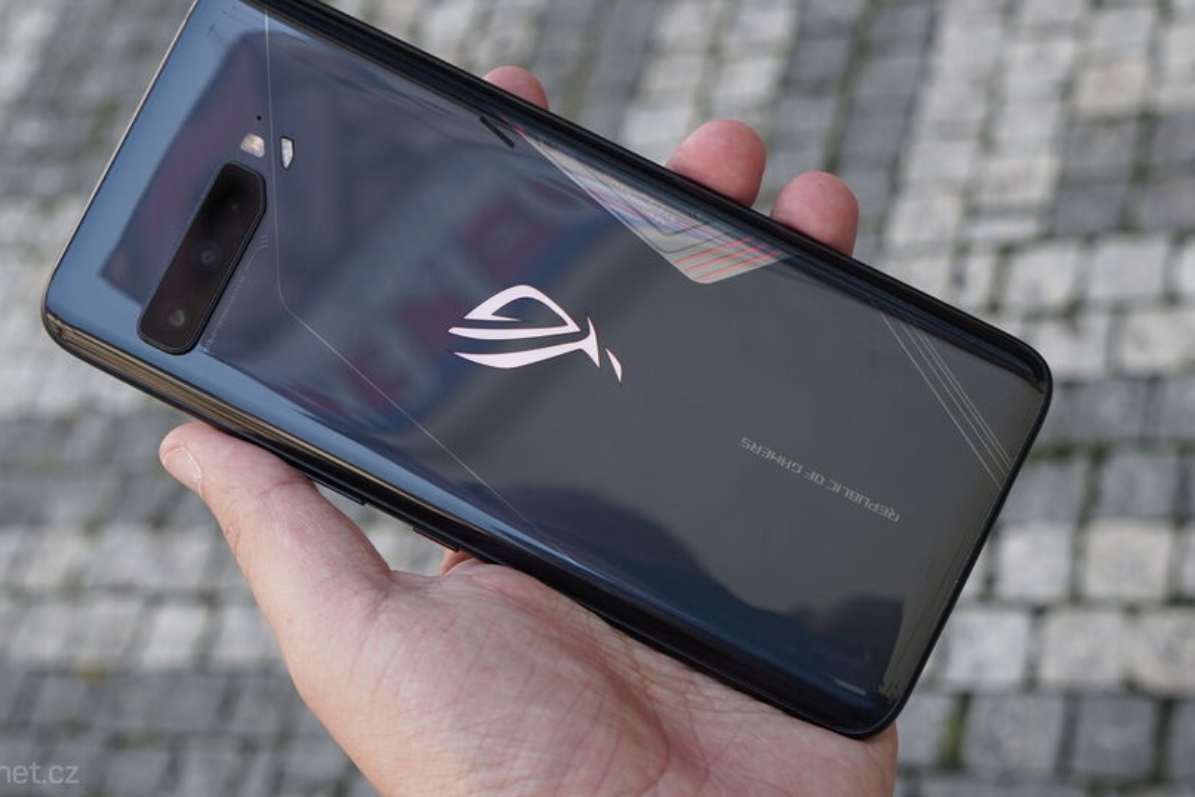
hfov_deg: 39.5
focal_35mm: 50
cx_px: 526
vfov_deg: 27.0
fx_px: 1660
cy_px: 344
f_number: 7.1
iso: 320
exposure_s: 1/125
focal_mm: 42
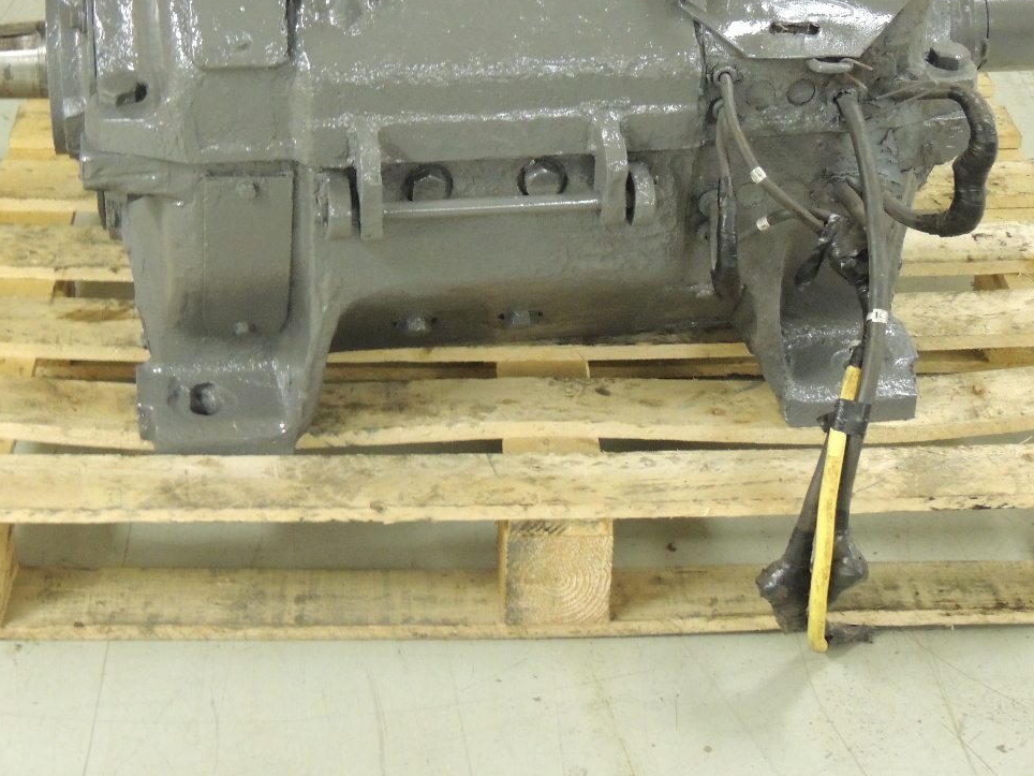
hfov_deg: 25.0
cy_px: 191
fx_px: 2330
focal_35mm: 78
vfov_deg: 18.8
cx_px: 528
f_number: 3.5
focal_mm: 8.3
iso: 720
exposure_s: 1/13
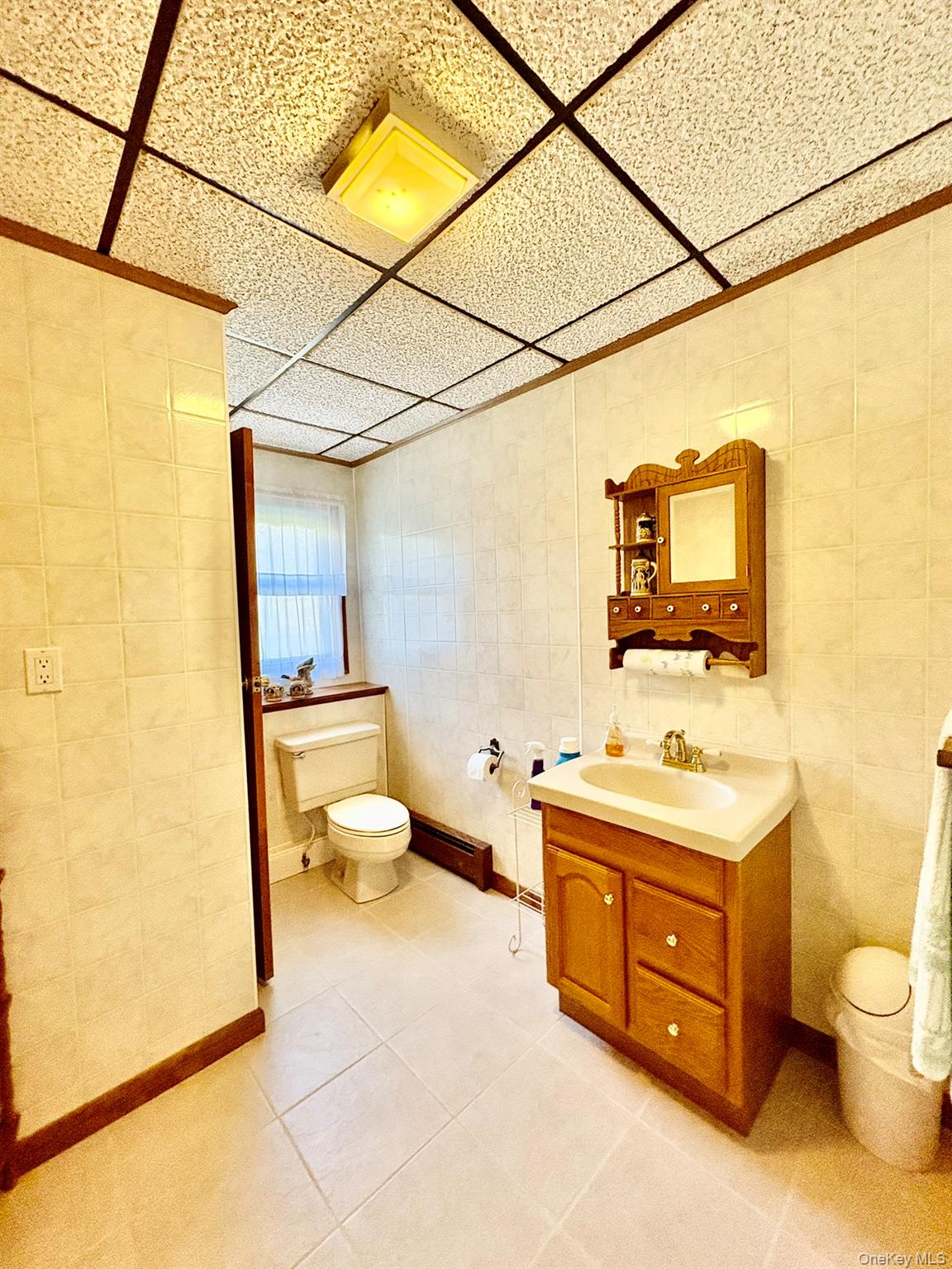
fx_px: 513
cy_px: 634
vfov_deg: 102.1
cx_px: 476
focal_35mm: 14
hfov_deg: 85.7
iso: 500
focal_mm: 2.22
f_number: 2.2
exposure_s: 1/60
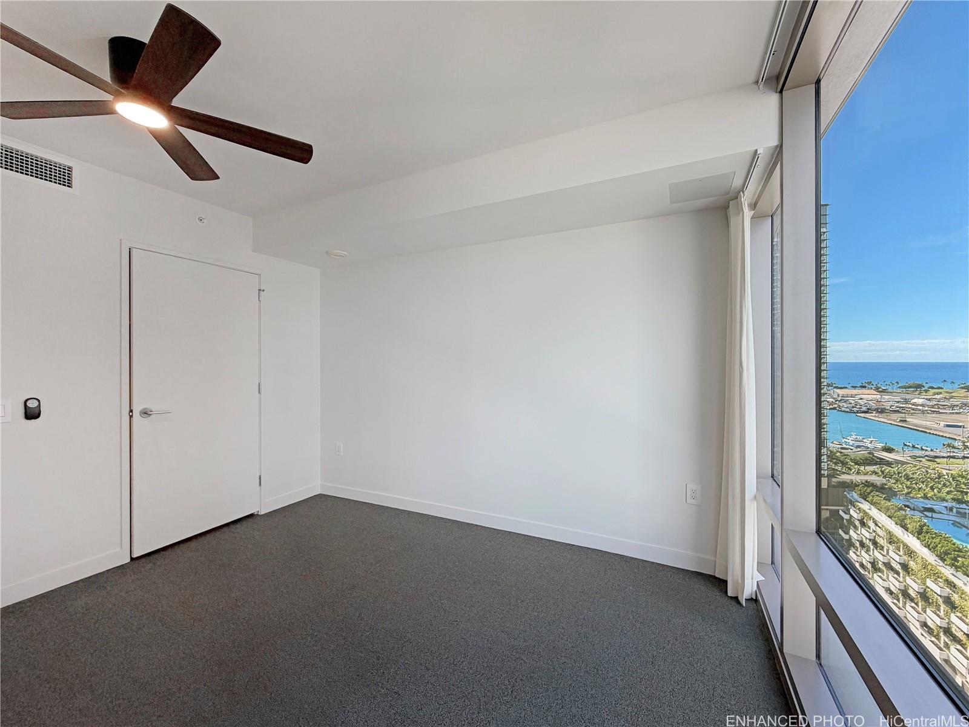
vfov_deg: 85.7
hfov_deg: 102.1
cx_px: 484
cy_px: 364
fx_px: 392
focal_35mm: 14
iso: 40
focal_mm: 2.22
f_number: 2.2
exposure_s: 1/161
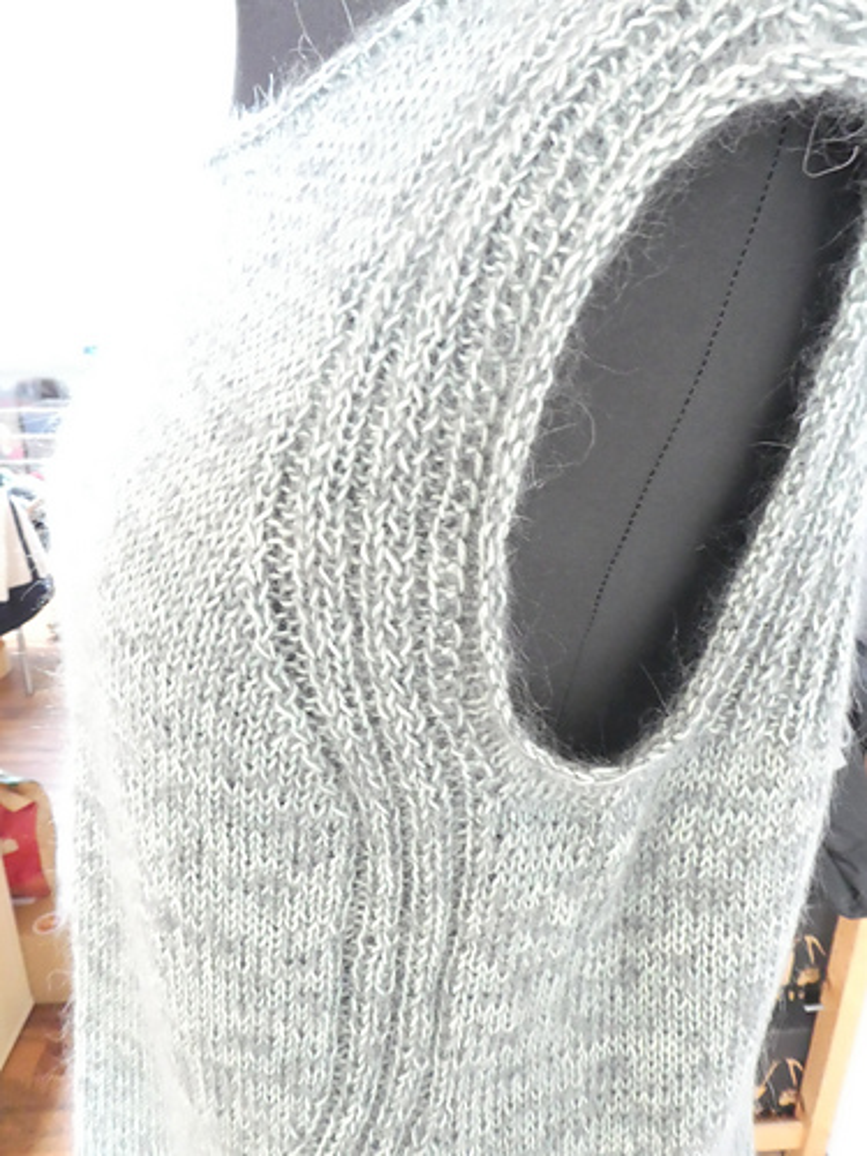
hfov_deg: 56.8
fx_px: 801
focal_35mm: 24
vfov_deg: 71.6
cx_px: 434
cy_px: 578
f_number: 3.3
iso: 1600
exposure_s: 1/8
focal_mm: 4.3
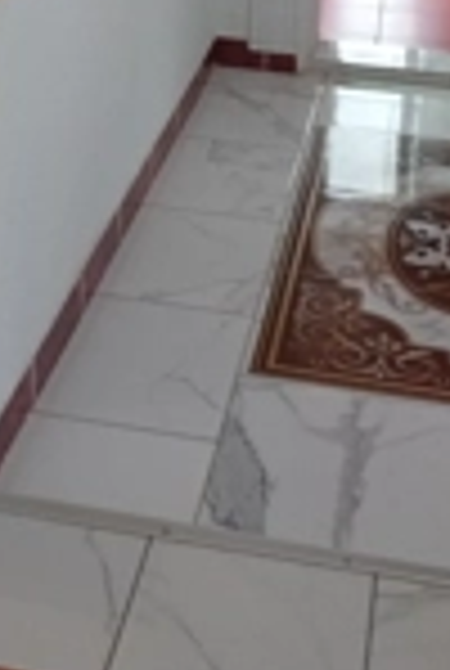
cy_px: -67
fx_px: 1400
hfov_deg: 18.2
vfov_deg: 25.0
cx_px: 162
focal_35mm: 75
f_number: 1.8
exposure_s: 1/33.3
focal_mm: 3.98
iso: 448
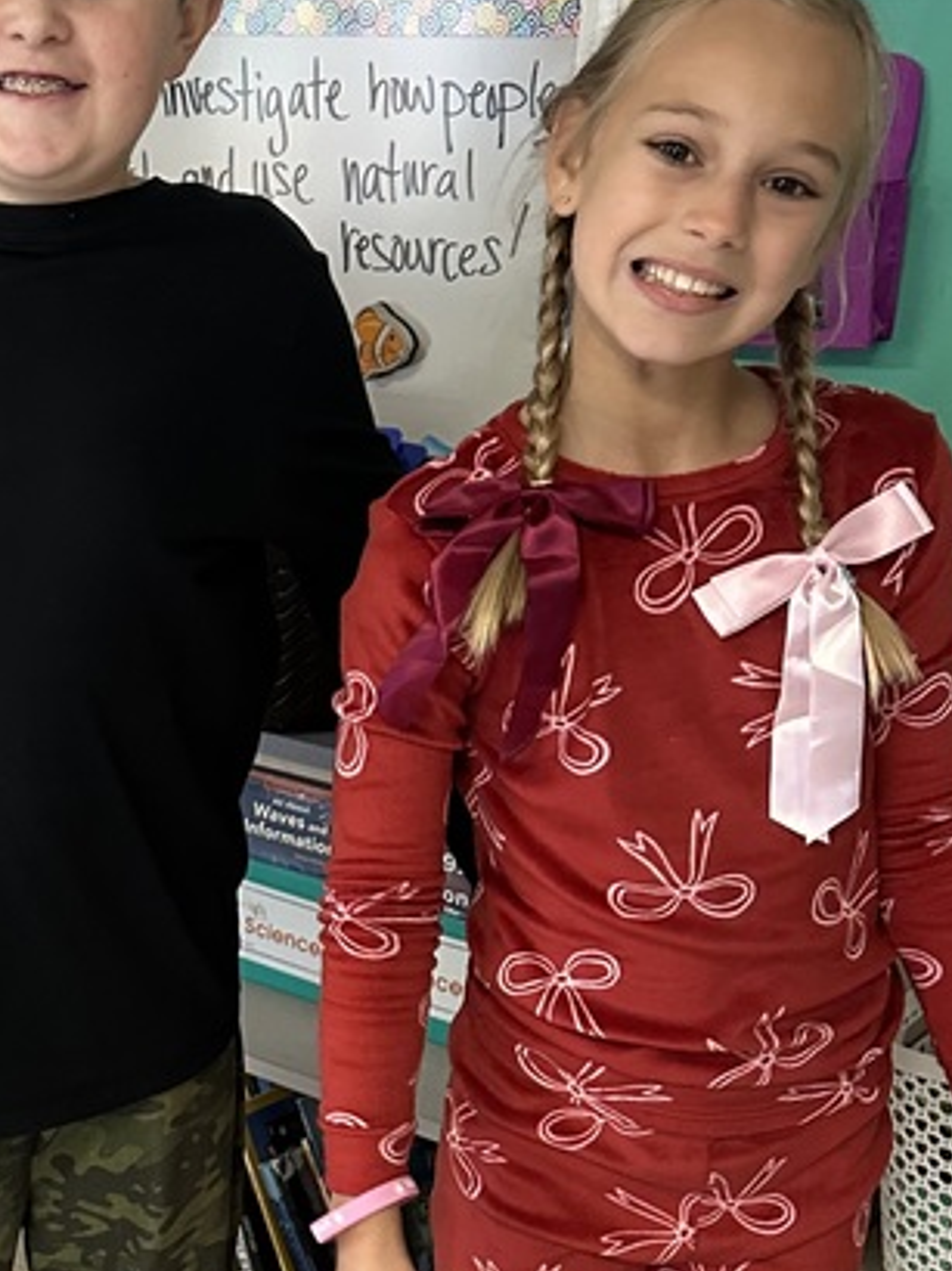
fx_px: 2202
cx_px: -12
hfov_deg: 23.3
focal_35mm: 60
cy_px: 946
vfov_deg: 31.6
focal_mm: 6.86
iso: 500
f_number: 1.78
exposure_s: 1/60
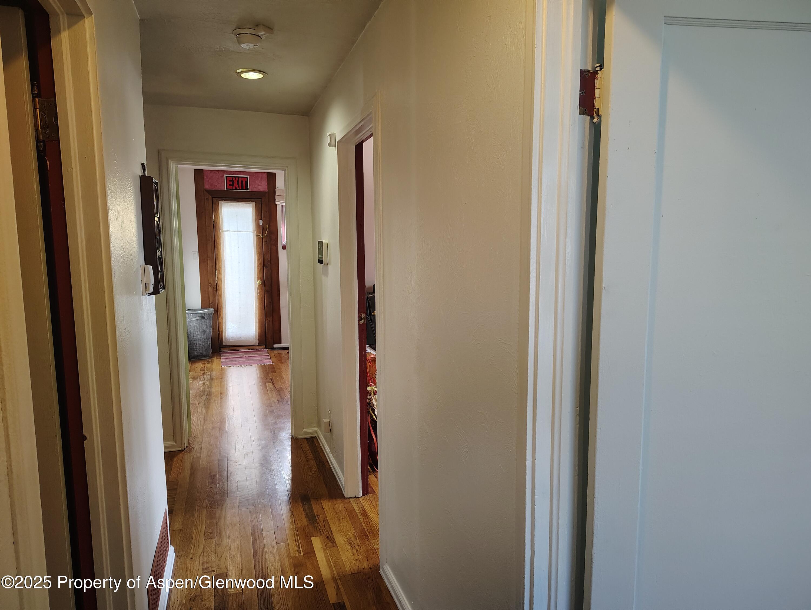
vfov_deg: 56.9
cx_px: 406
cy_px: 305
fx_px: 563
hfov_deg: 71.5
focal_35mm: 24
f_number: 1.8
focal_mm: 5.56
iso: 1128
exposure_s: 1/120
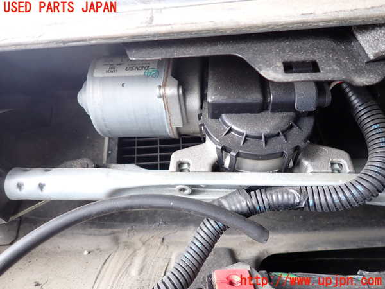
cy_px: 144
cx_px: 192
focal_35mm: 25
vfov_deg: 54.9
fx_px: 278
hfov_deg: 69.4
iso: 200
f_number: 2
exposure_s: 1/40
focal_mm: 4.5
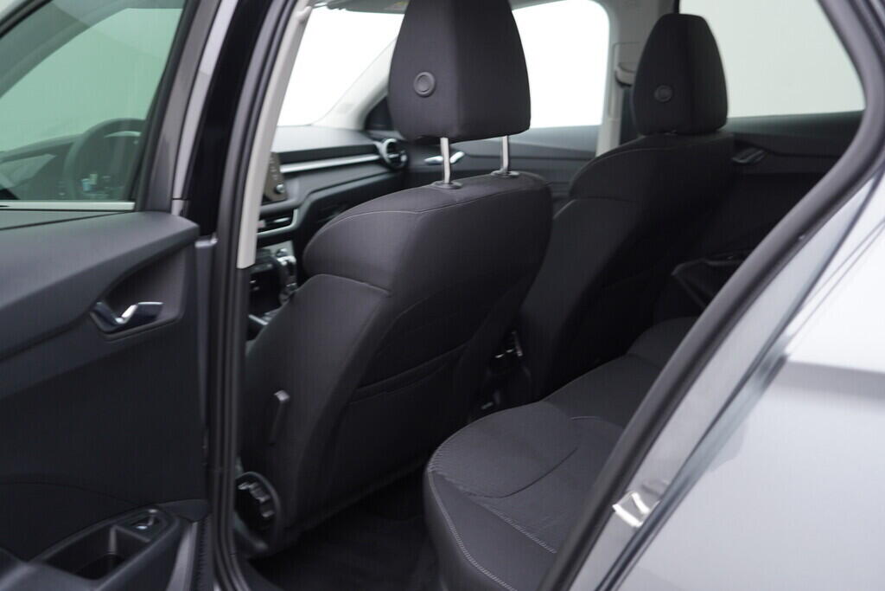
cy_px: 296
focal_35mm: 36
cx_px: 442
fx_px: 885
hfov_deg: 53.1
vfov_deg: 36.9
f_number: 2.8
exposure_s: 1/40
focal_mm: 24
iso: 160
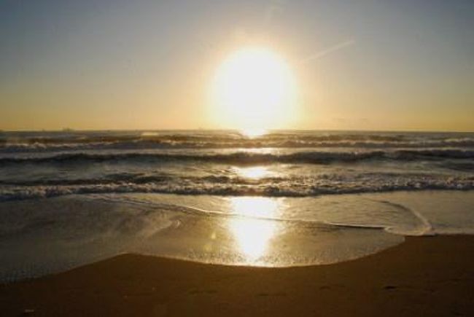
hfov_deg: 67.3
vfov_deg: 48.0
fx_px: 356
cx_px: 237
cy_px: 158
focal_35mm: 27
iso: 200
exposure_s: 1/250
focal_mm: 18
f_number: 22
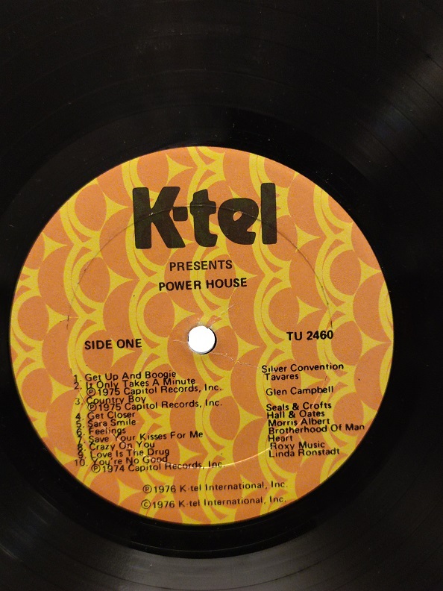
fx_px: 819
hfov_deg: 30.3
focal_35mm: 48
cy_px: 296
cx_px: 222
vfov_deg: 39.7
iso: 711
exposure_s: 1/60
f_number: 1.69
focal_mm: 6.72
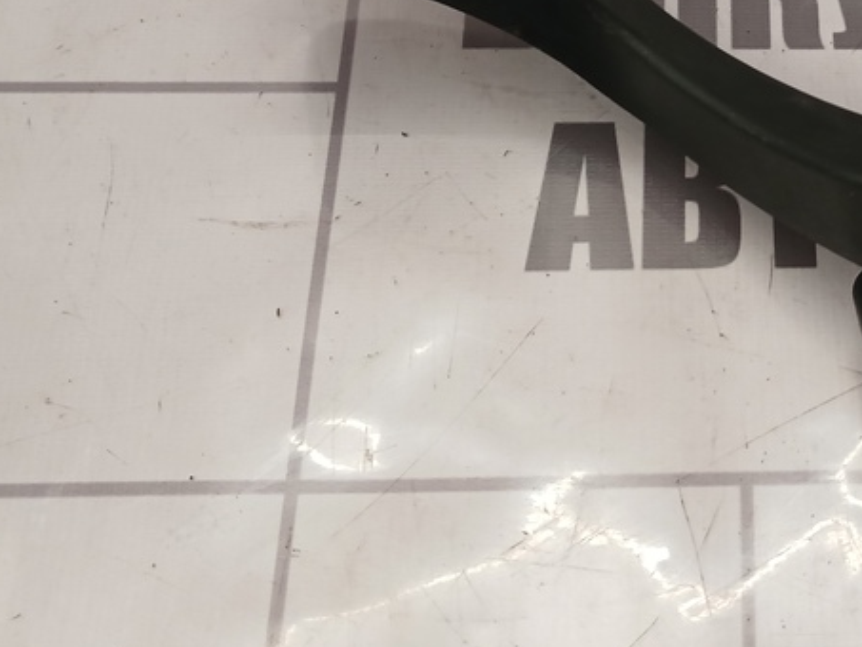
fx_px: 1519
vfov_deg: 23.4
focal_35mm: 61
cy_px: 65
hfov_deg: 30.1
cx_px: 795
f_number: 1.8
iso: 100
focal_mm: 4
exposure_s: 1/50
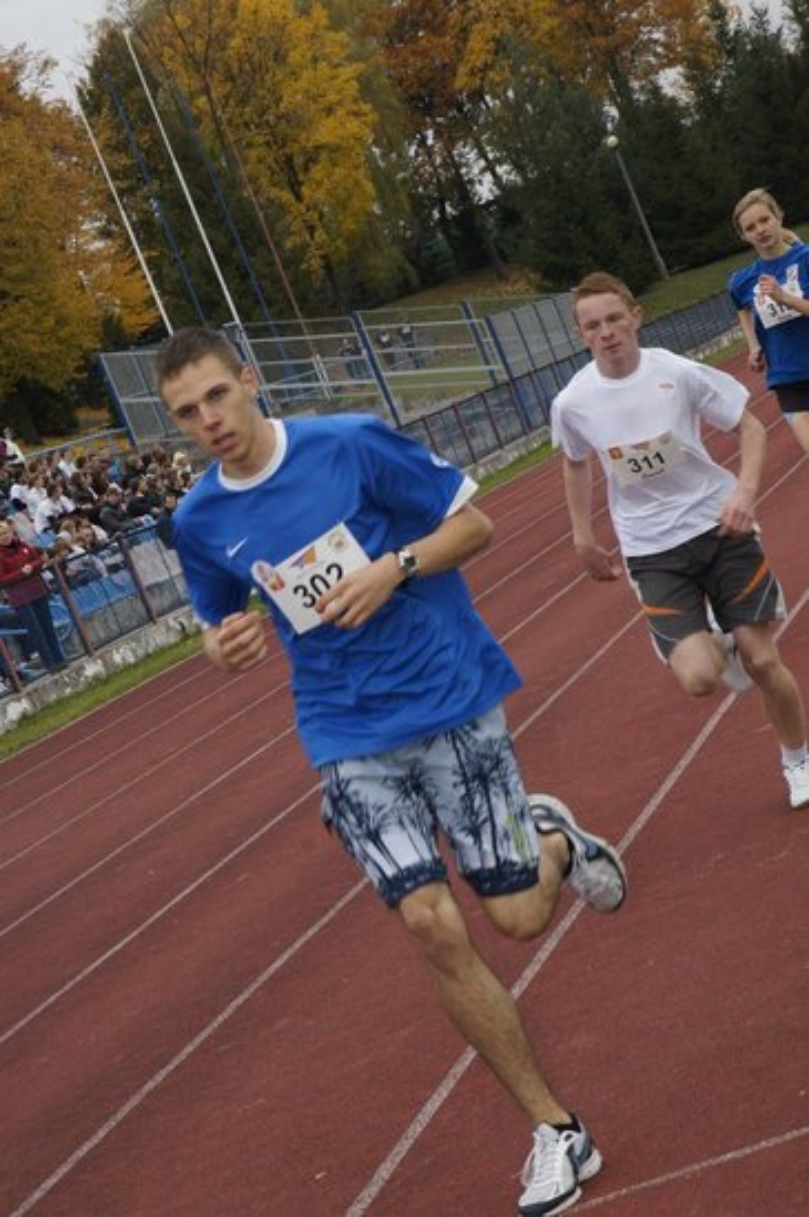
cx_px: 404
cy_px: 608
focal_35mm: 105
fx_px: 3546
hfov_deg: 13.0
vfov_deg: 19.5
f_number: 14
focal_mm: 70
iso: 800
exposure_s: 1/160
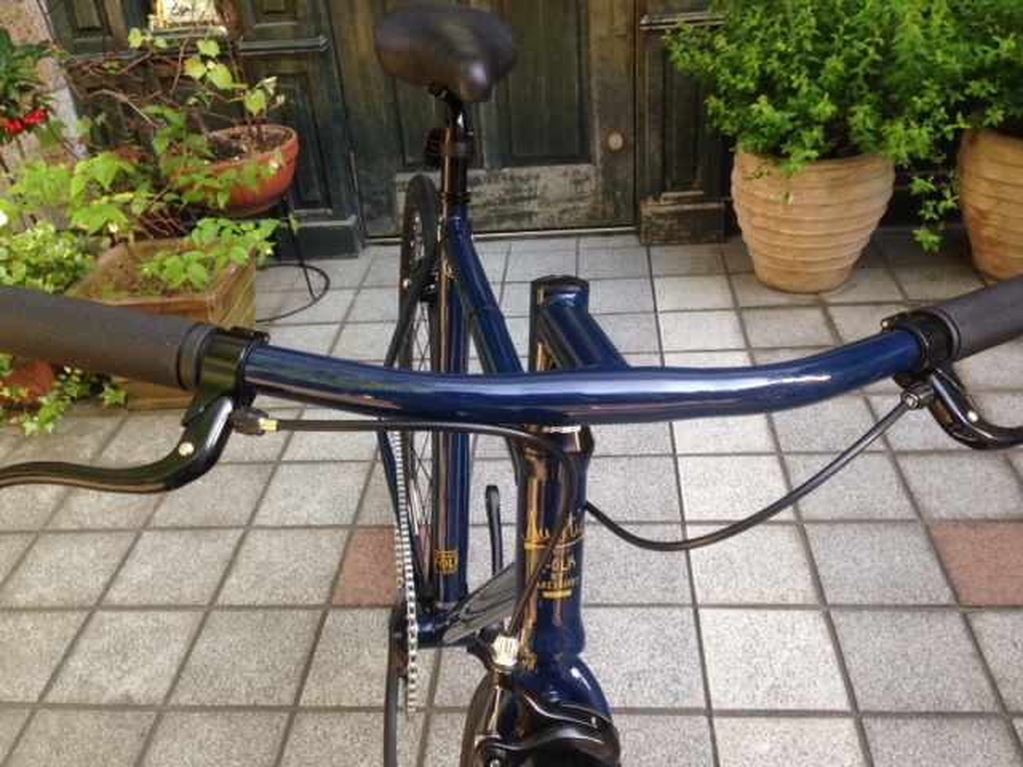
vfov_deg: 42.9
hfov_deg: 55.4
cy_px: 384
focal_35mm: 33
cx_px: 512
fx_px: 975
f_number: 2.4
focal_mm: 4.12
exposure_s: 1/40
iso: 50
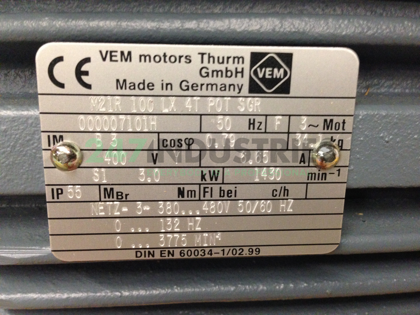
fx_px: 400
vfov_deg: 42.9
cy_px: 158
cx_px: 210
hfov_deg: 55.4
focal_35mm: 33
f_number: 2.4
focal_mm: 4.12
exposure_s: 1/17
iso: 400
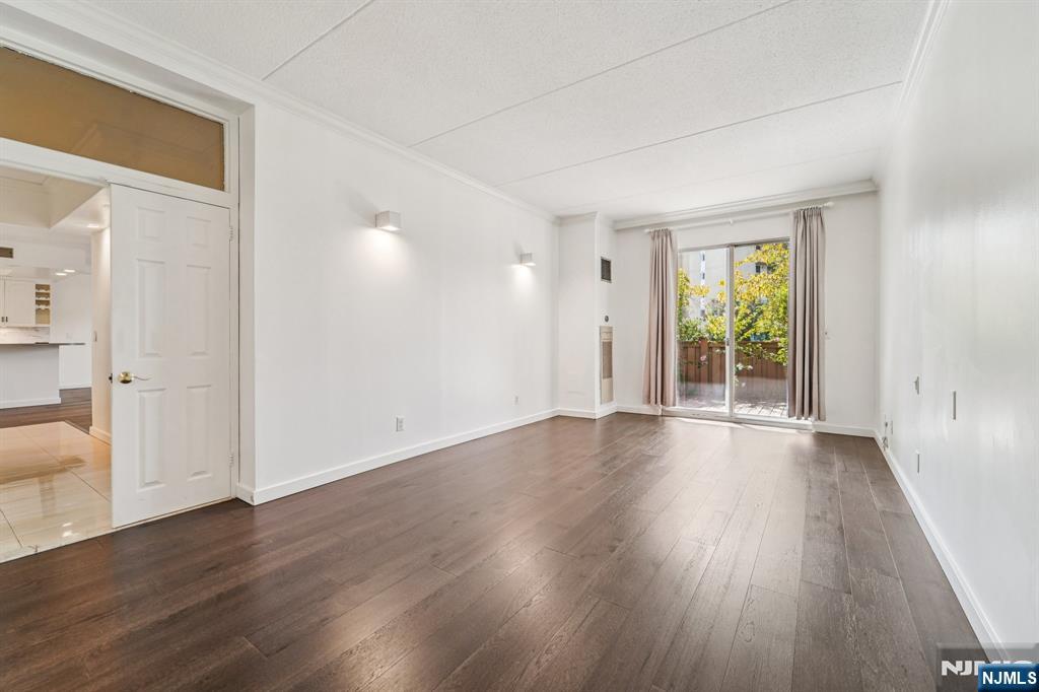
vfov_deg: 81.2
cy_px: 346
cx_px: 520
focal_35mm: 14
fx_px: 404
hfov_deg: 104.3
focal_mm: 14
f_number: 8
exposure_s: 1/30
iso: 400
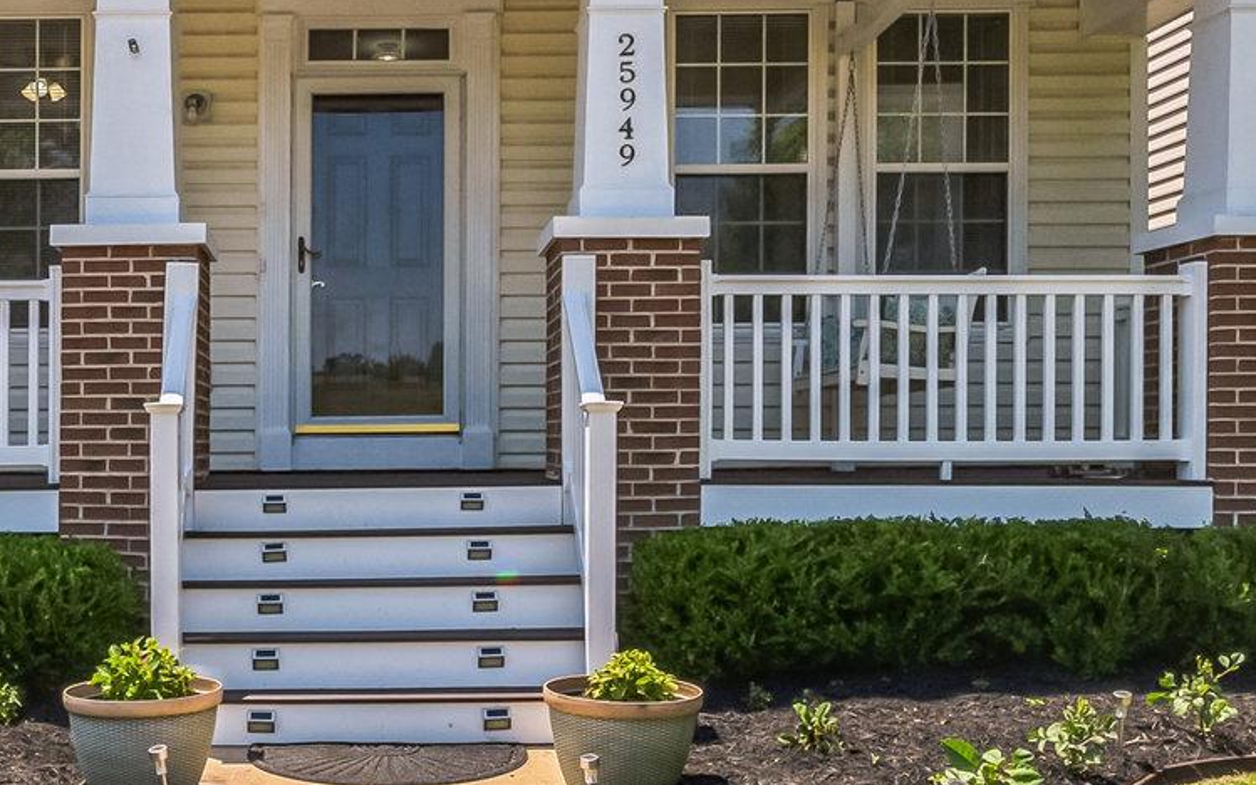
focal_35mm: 39
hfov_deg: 49.3
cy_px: -180
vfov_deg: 28.2
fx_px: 1335
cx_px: 389
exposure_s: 1/640
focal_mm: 14
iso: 400
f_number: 11
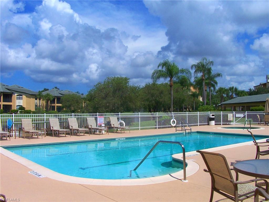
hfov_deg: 52.6
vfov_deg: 40.7
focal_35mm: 35
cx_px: 134
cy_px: 101
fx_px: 272
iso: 80
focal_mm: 6
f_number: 5.6
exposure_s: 1/1000
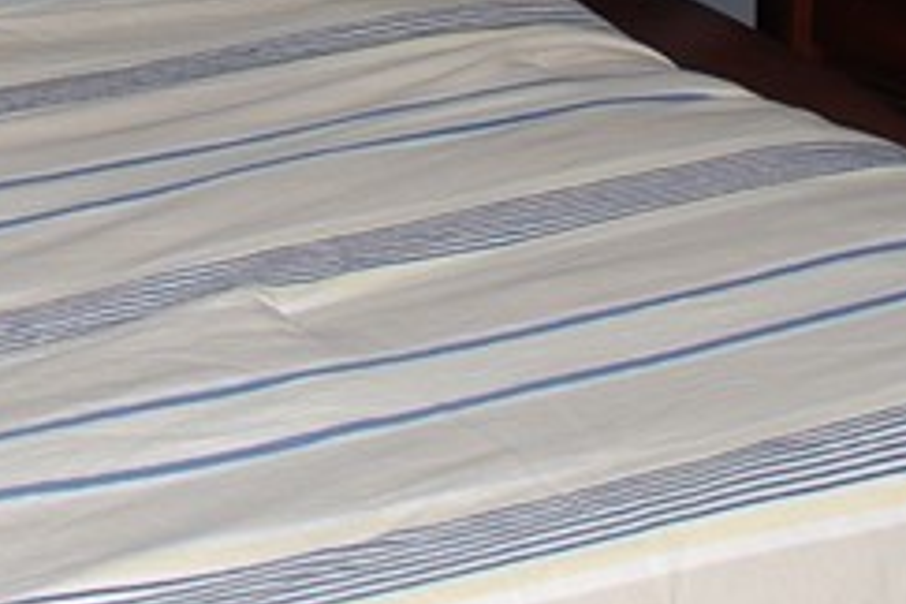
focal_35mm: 147
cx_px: 179
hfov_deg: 13.9
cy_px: -515
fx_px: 3699
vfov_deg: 8.9
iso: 100
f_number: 3.8
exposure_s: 1/60
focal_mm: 22
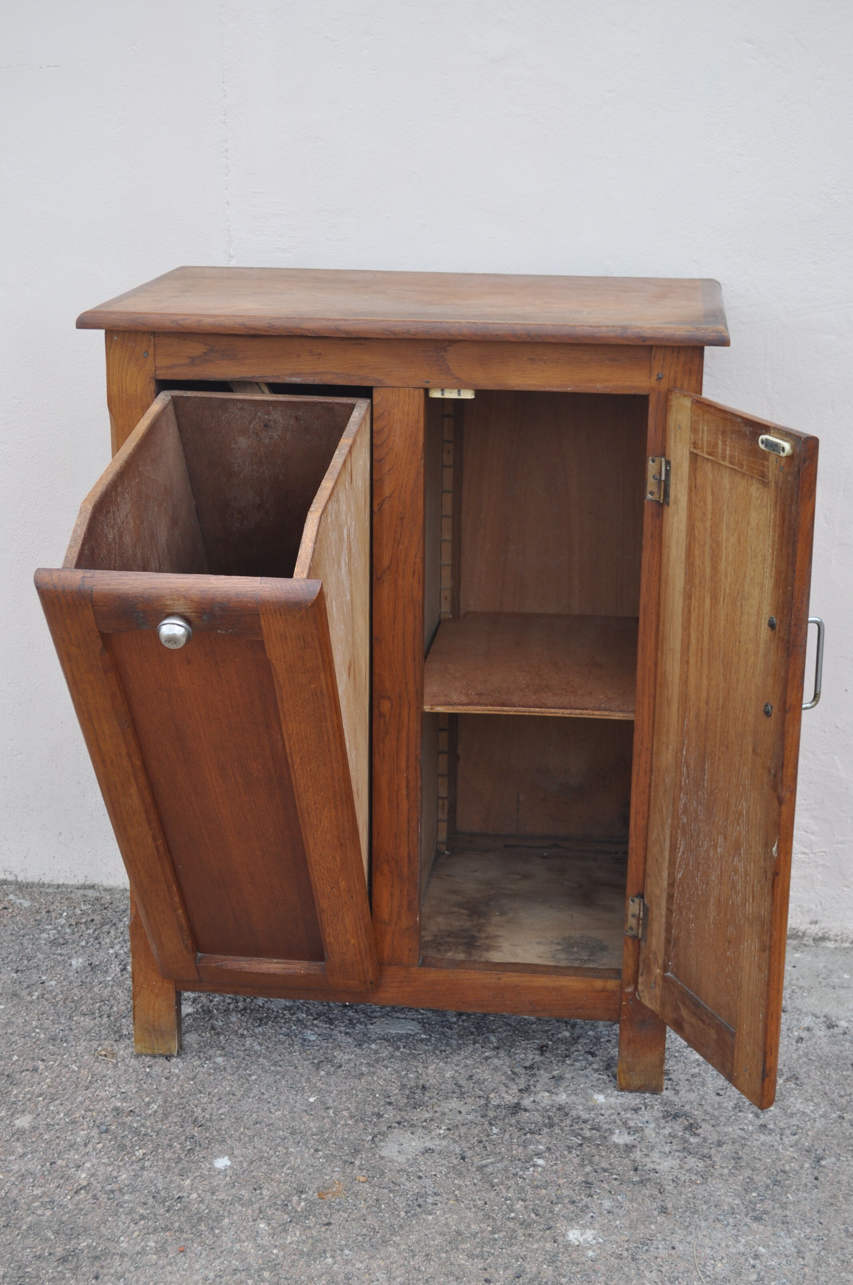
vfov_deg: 37.9
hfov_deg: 25.7
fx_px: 1871
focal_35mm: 52
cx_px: 426
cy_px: 642
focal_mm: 35
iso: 200
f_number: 5.6
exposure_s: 1/125
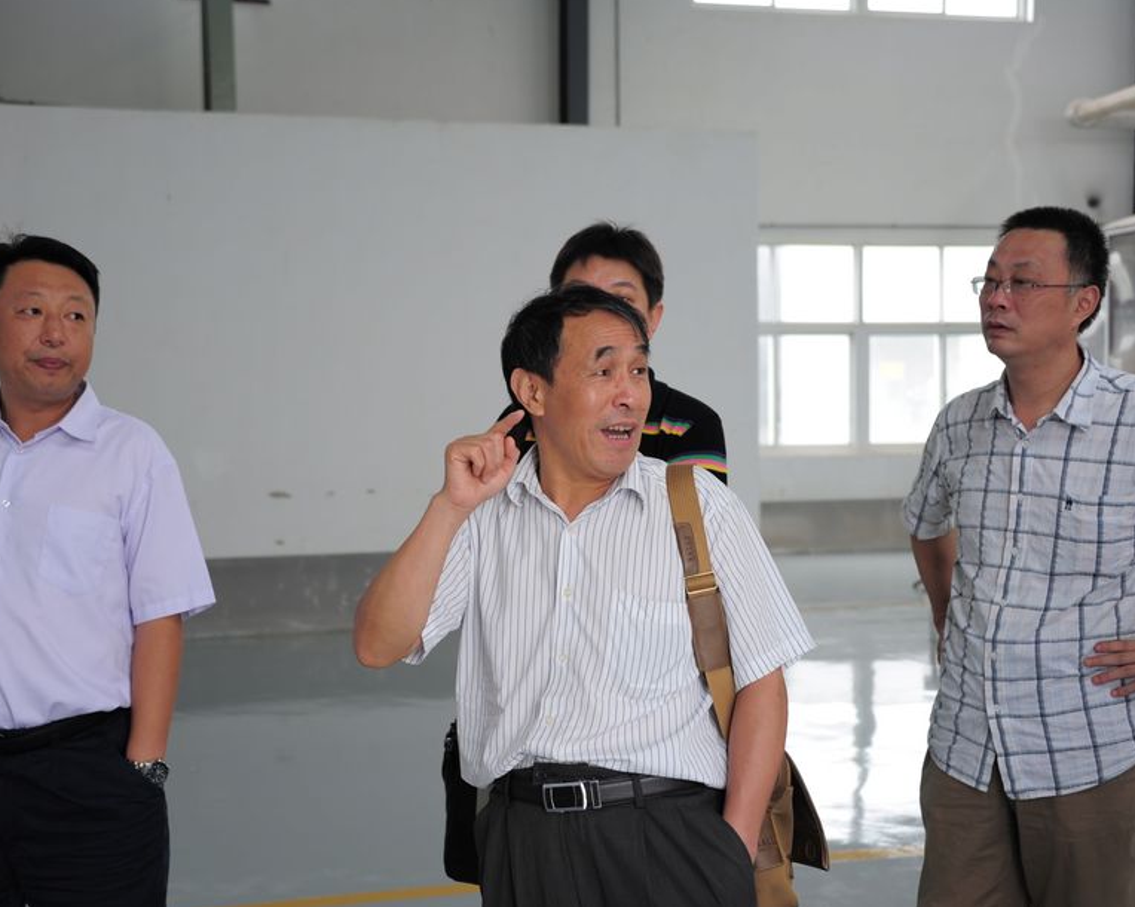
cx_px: 529
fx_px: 1814
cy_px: 459
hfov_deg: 34.7
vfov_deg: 28.1
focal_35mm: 54
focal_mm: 44
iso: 200
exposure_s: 1/60
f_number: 4.2
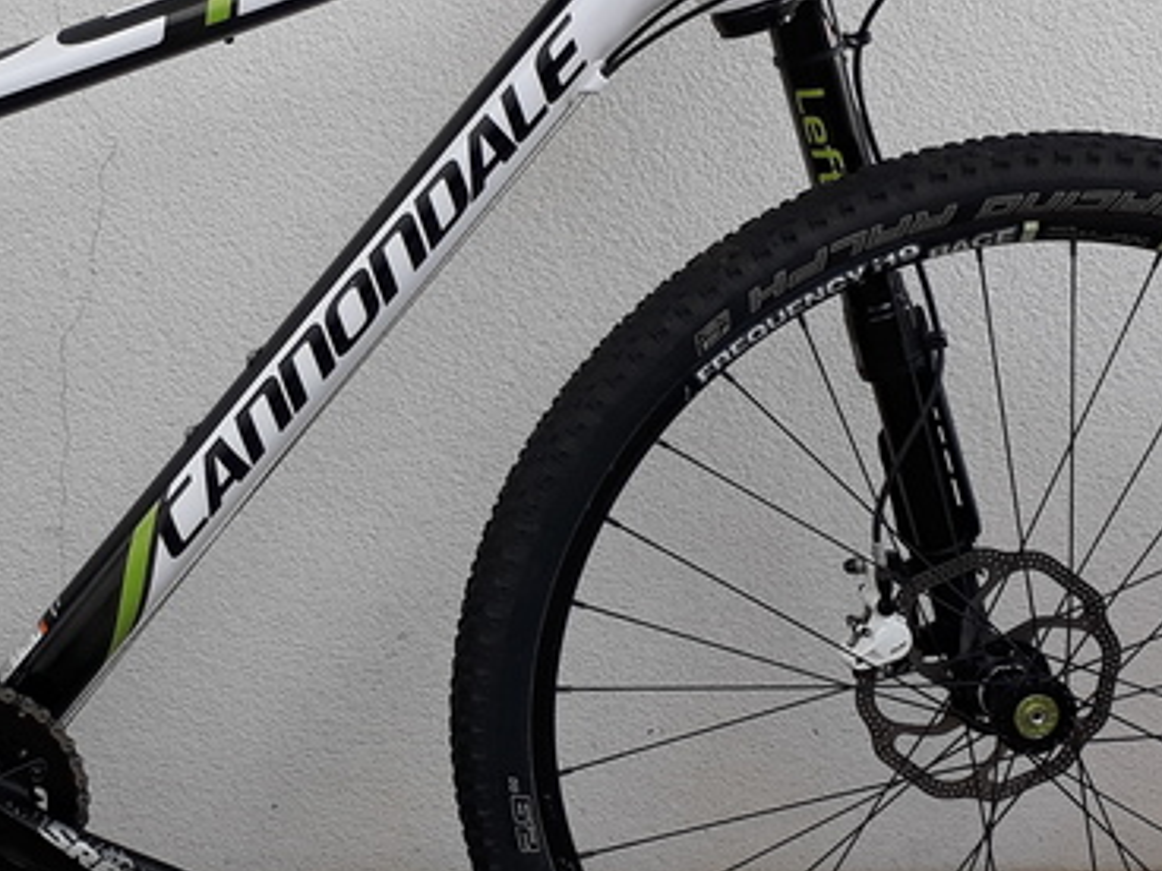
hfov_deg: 27.3
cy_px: 377
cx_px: 155
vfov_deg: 21.3
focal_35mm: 69
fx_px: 2316
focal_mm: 3.6
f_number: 1.9
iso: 64
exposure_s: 1/100
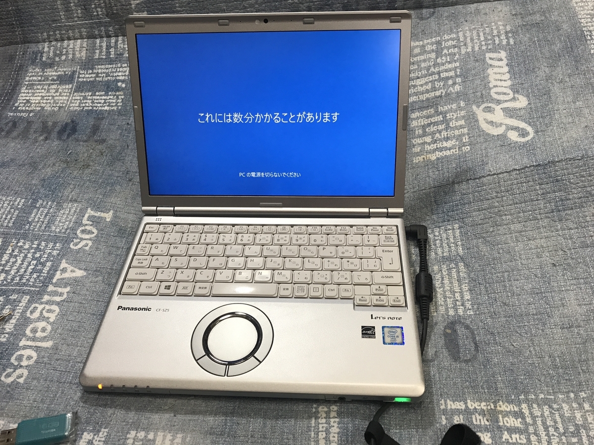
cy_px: 222
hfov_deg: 63.4
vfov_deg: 49.7
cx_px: 297
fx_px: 480
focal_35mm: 28
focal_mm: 3.99
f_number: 1.8
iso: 32
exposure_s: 1/33
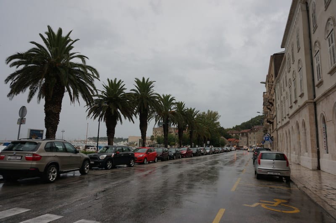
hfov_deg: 73.8
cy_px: 112
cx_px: 168
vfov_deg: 53.1
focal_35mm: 24
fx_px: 224
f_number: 4
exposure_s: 1/60
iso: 125
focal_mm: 16
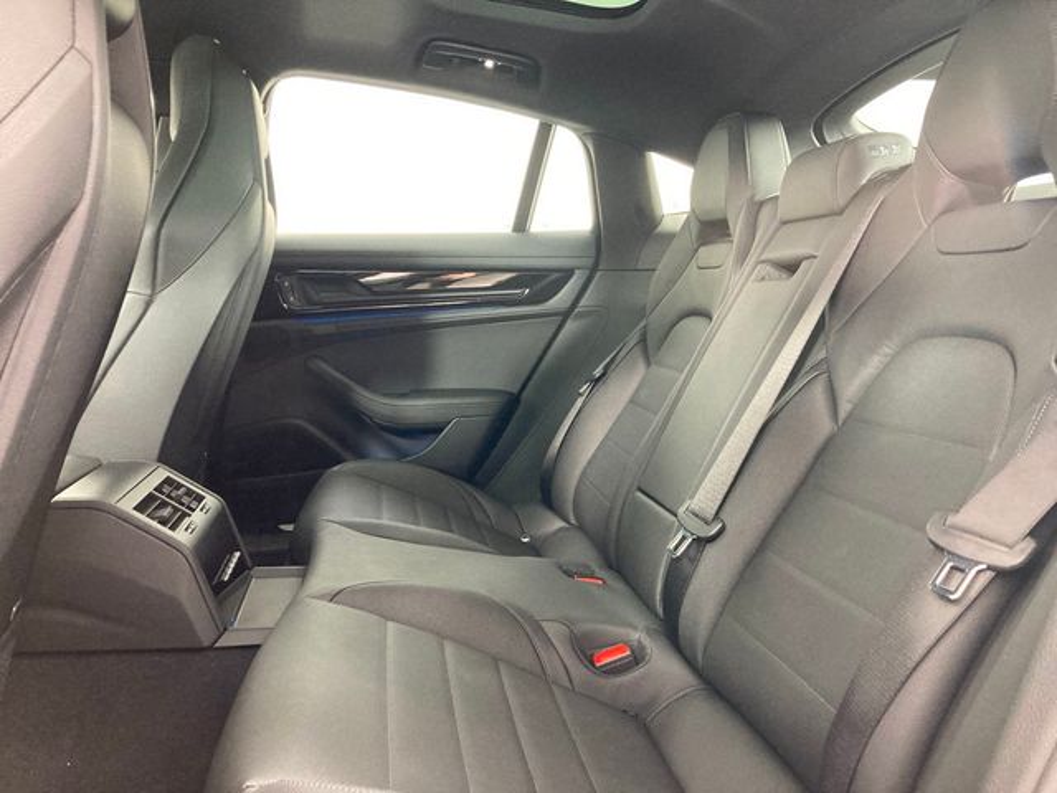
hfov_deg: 63.4
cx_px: 528
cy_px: 396
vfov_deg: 49.7
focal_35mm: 28
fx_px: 855
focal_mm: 3.99
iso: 320
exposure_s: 1/60
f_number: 1.8
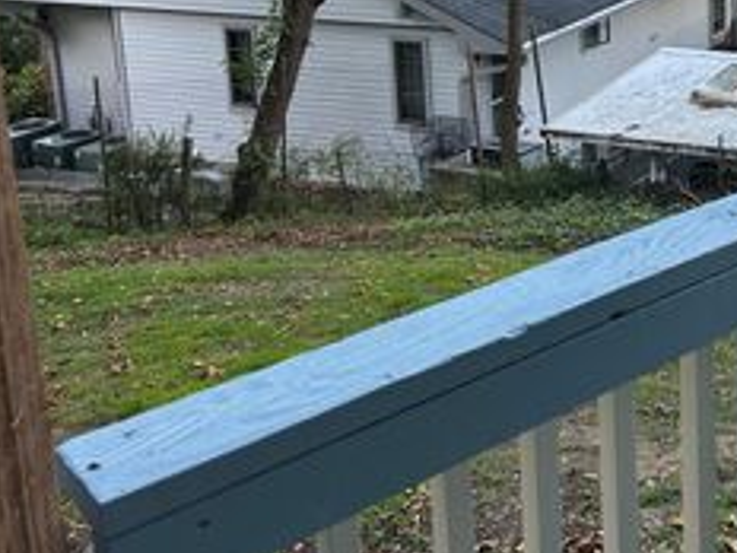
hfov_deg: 32.1
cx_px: 712
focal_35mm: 56
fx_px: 1192
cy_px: 2
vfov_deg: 24.9
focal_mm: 5.7
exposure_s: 1/121
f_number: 1.5
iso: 80
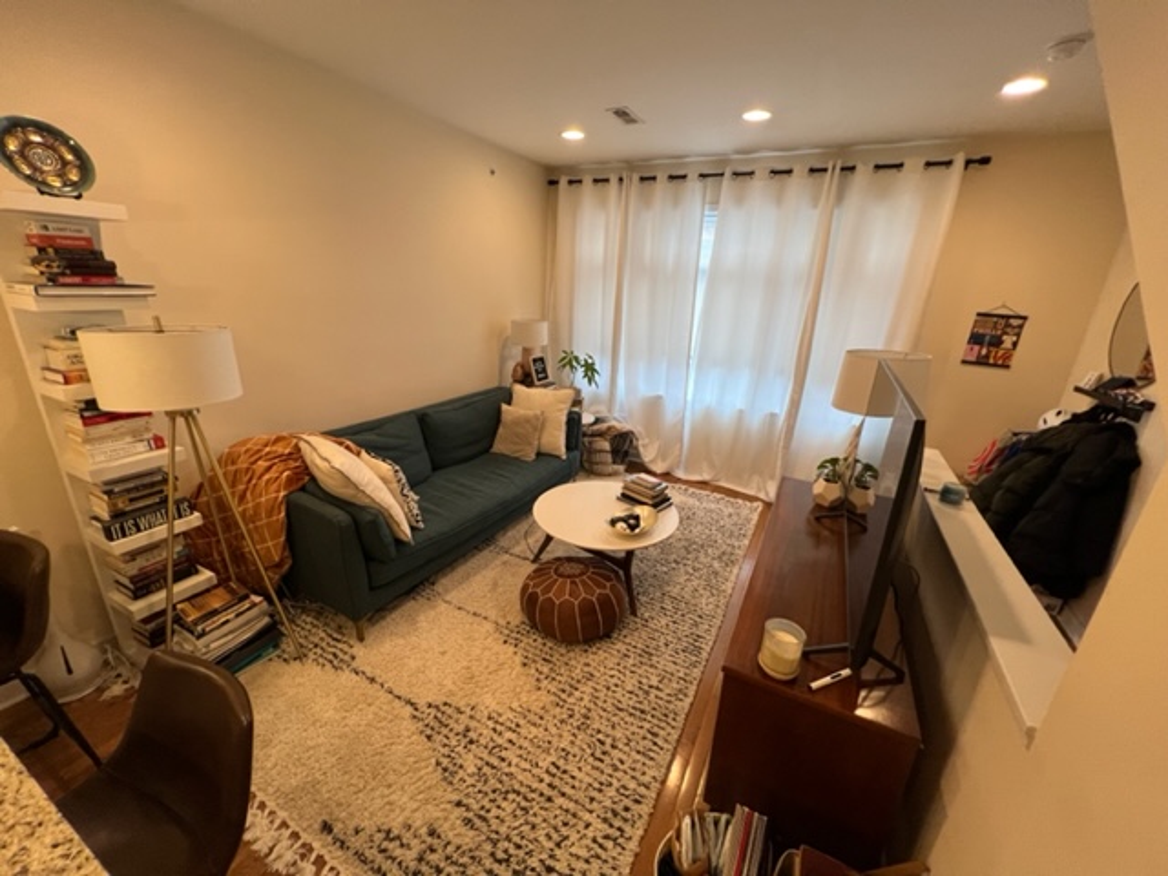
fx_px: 439
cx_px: 584
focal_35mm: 13
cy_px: 438
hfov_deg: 106.2
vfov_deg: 89.9
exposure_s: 1/120
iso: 125
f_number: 1.8
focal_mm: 1.57
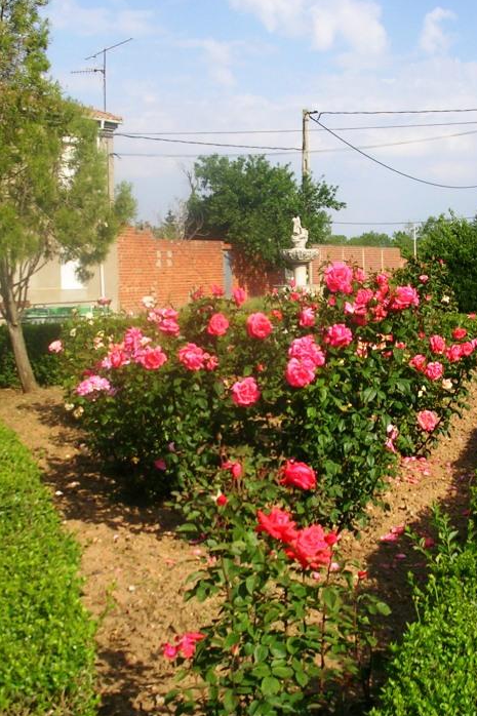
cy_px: 342
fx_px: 1153
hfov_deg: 23.4
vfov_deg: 34.5
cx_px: 229
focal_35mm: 58
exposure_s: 1/270
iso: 50
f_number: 5.6
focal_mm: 5.8
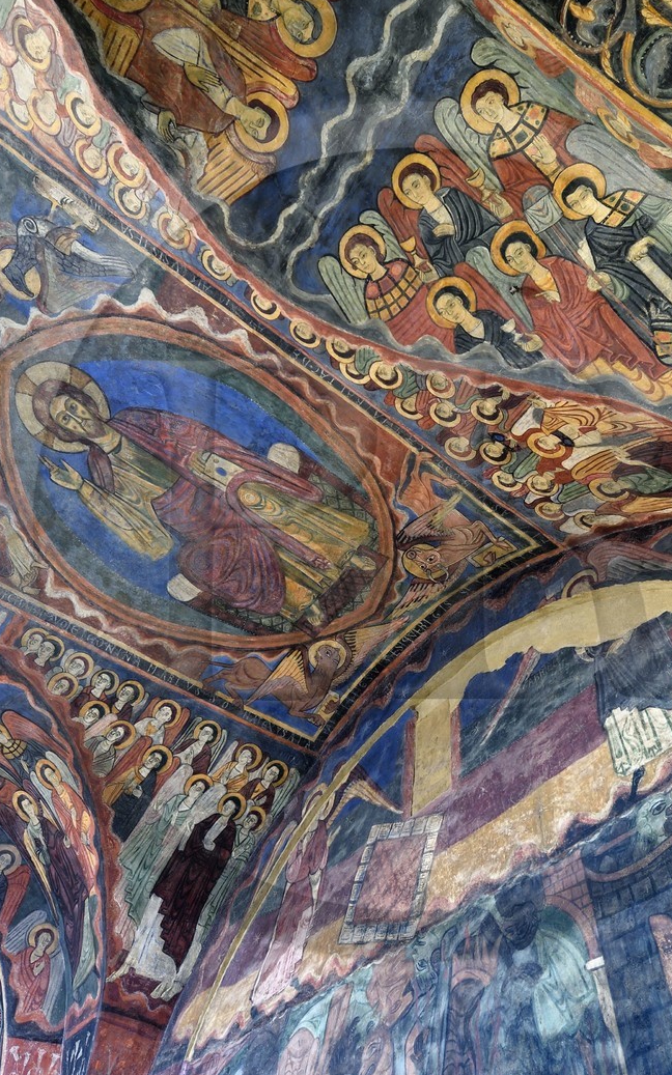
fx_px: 645
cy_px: 531
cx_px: 414
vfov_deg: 79.7
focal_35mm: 22
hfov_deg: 54.5
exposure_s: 1/25
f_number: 7.1
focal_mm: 14
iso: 800
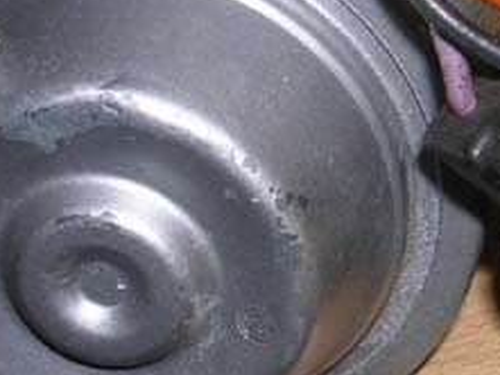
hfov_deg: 17.0
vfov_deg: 13.5
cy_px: 127
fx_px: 1590
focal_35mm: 110
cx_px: 624
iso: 50
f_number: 5.6
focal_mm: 5.8
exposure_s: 1/60.1
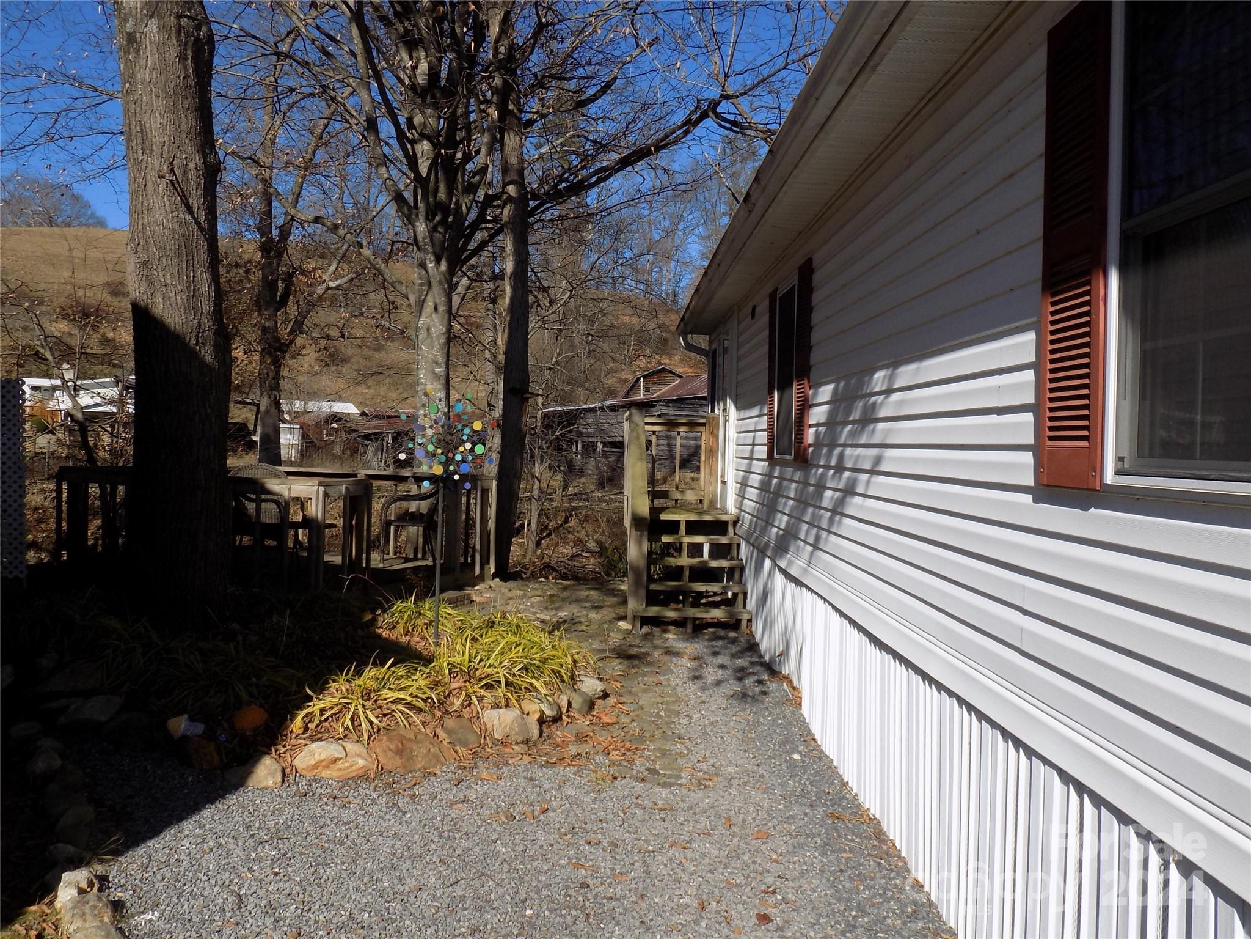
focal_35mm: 30
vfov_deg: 46.8
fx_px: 1084
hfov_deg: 60.0
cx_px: 626
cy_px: 470
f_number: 3.3
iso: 80
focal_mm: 5.3
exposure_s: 1/1250
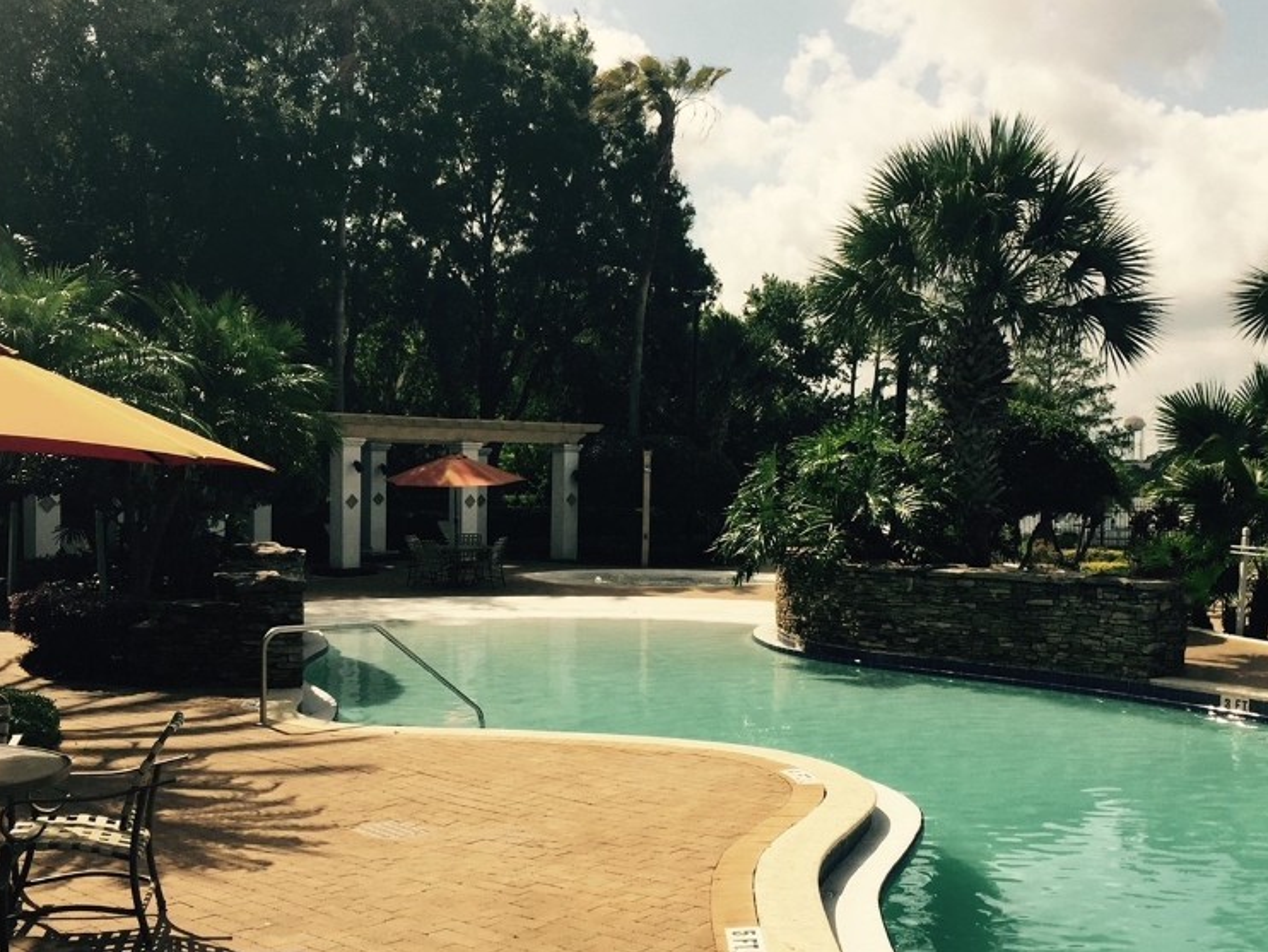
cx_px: 643
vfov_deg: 35.8
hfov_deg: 46.8
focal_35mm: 40
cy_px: 600
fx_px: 1466
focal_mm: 4.15
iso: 32
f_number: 2.2
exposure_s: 1/3300
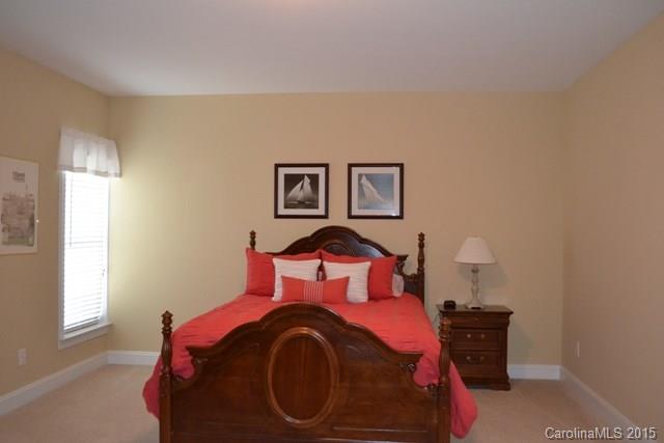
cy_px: 222
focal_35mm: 30
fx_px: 553
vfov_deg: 43.6
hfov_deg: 61.9
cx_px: 332
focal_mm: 20
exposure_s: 1/60
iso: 2000
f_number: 3.8
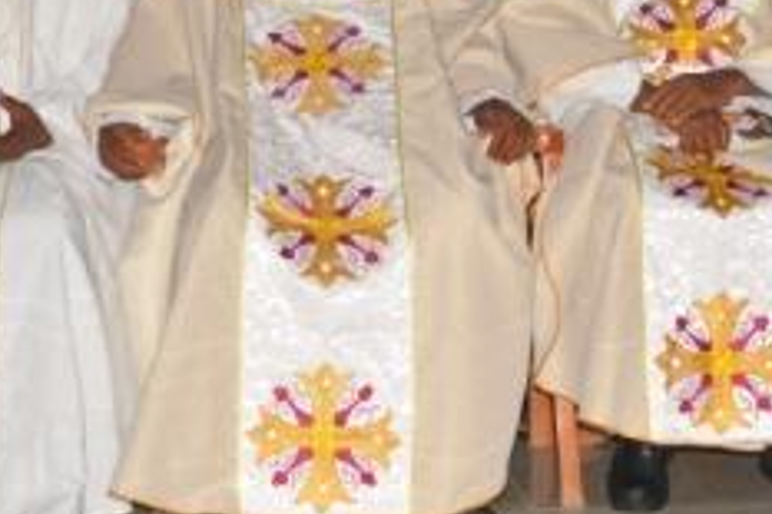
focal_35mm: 101
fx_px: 2163
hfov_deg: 20.2
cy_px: 76
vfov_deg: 13.4
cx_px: 457
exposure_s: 1/60
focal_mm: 35
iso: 400
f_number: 4.5
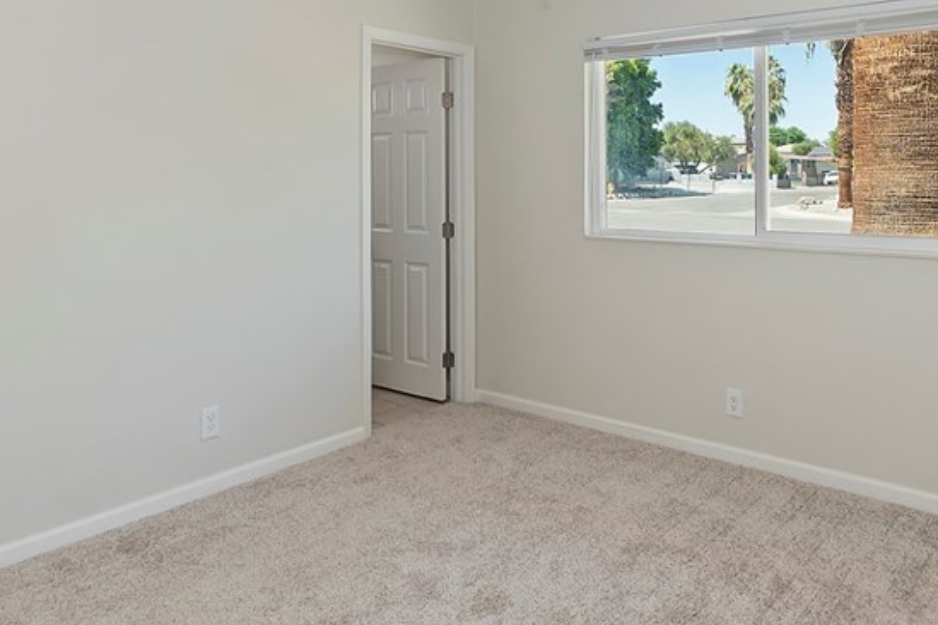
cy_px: 126
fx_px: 729
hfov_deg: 65.4
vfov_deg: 44.2
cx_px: 506
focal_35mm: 28
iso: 220
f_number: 8
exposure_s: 1/30
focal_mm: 10
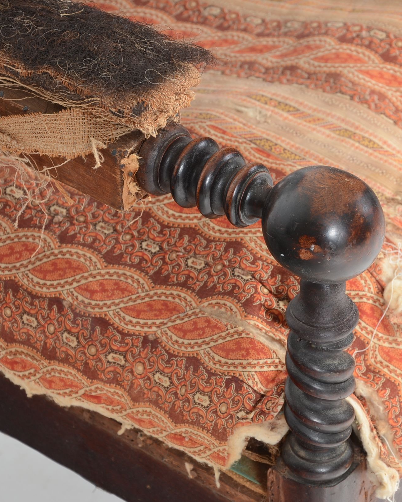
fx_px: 2216
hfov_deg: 10.3
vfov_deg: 12.9
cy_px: 252
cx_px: 320
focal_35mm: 149
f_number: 6.3
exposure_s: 1/80
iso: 160
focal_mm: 70
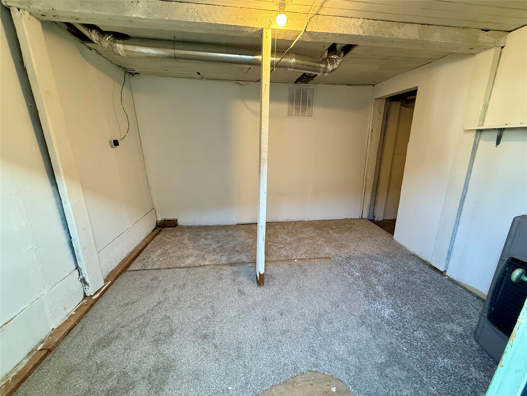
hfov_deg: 102.1
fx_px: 213
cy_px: 198
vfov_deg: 85.7
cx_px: 264
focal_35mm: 14
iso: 400
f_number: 2.2
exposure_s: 1/60
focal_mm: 2.22
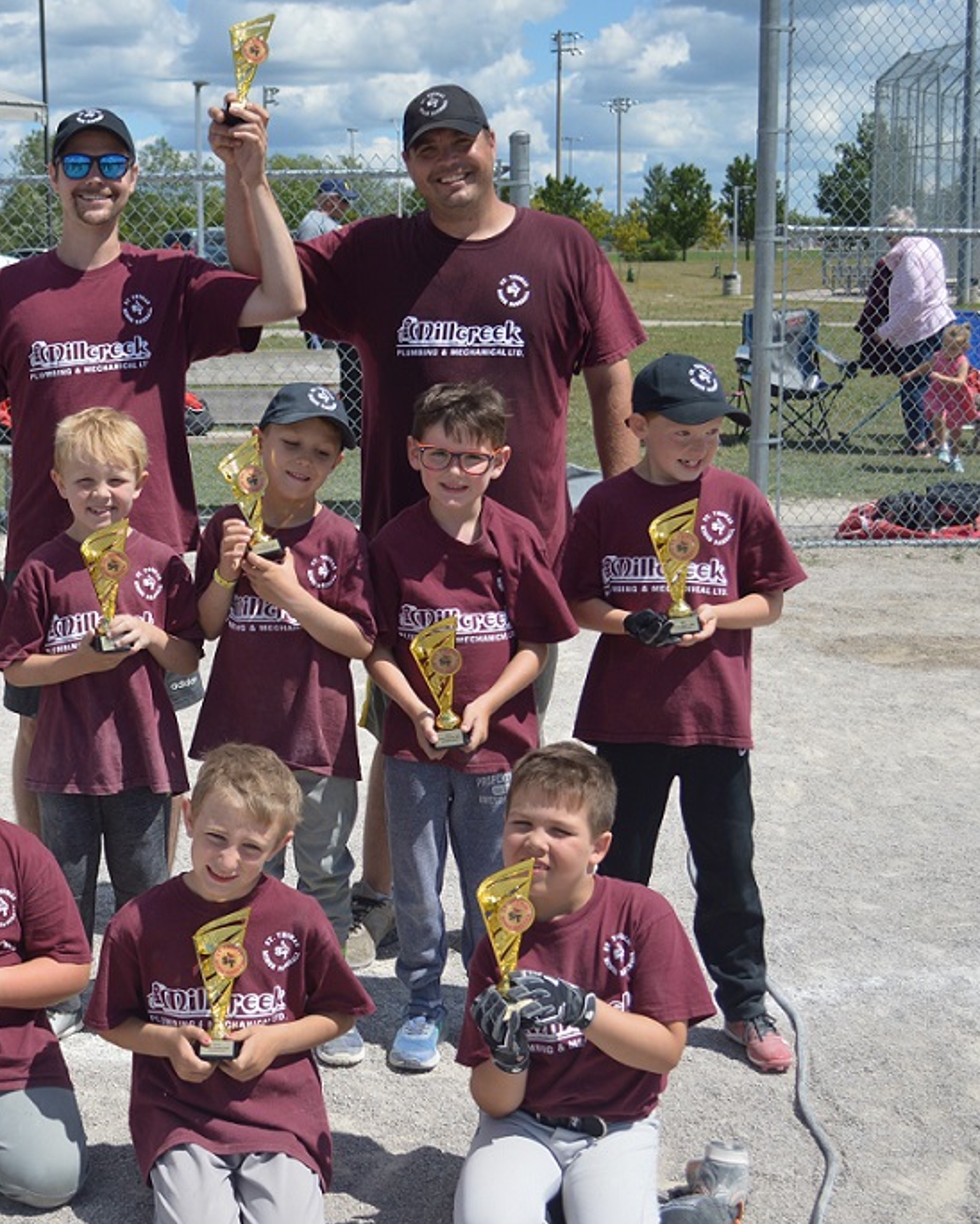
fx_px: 1559
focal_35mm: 43
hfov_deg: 34.2
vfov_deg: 42.9
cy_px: 608
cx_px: 256
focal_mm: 20
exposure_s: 1/1250
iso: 100
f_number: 3.8
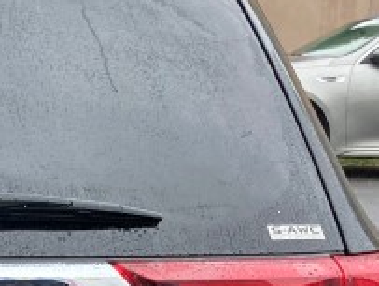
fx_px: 1547
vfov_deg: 10.3
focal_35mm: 141
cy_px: 396
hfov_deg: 13.1
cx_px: -209
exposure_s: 1/120
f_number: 1.8
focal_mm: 3.99
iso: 64
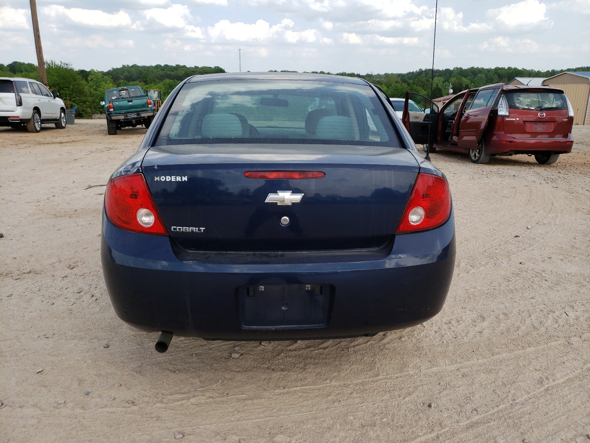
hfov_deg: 67.3
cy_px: 222
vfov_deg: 53.1
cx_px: 295
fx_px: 443
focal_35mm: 26
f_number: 1.5
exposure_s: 1/1667
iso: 50
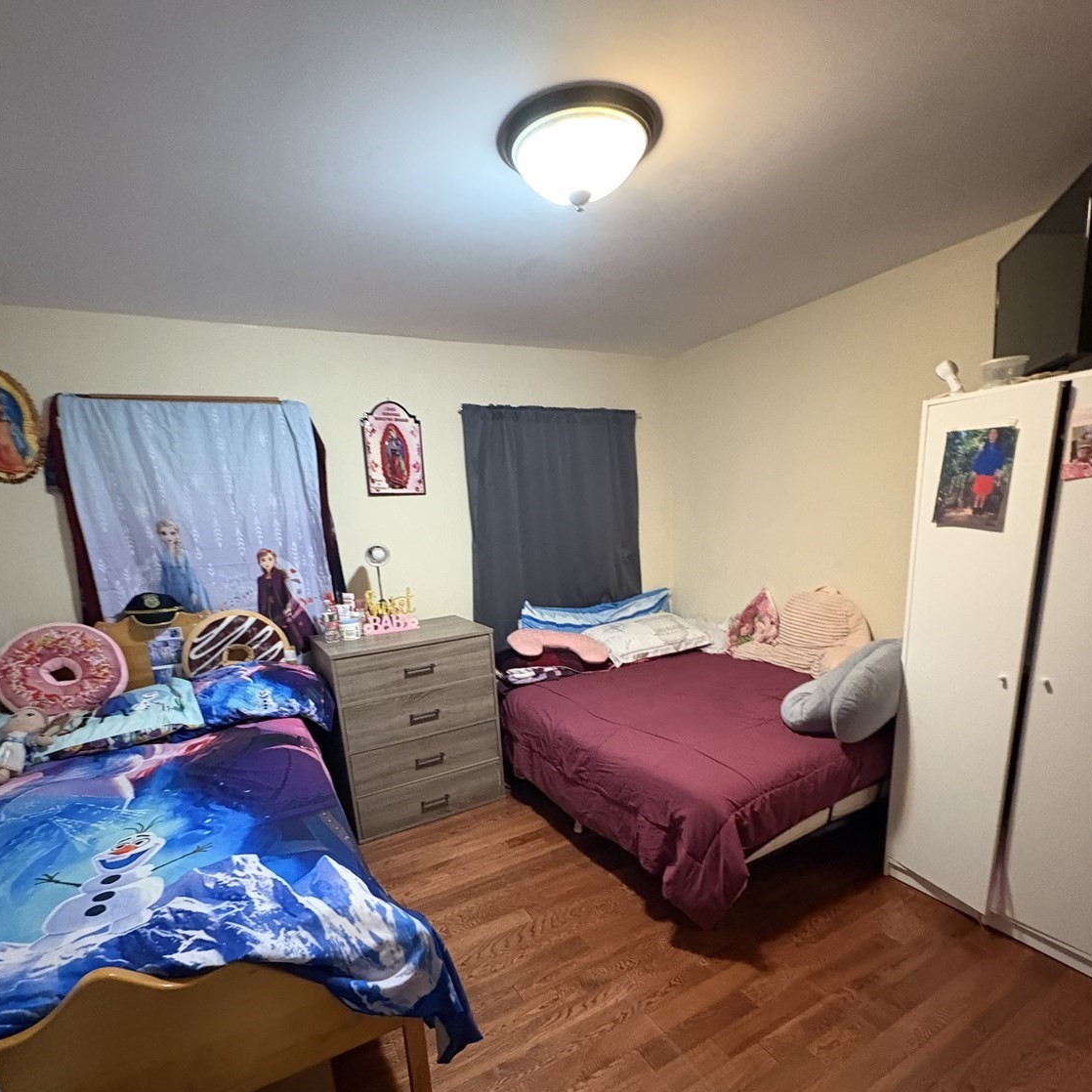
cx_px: 542
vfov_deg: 82.6
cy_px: 672
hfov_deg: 84.0
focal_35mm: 17
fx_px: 607
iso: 1000
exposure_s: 1/30
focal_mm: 2.22
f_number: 2.2
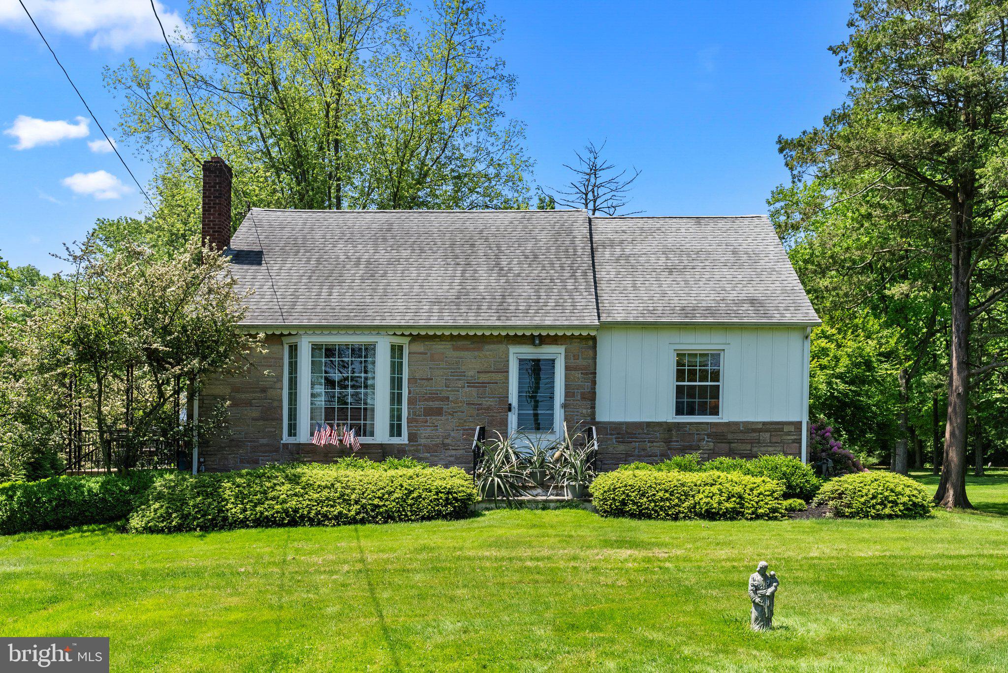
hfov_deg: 61.9
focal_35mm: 30
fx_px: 840
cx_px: 504
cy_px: 336
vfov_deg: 43.6
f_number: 11
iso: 800
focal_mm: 30
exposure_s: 1/400
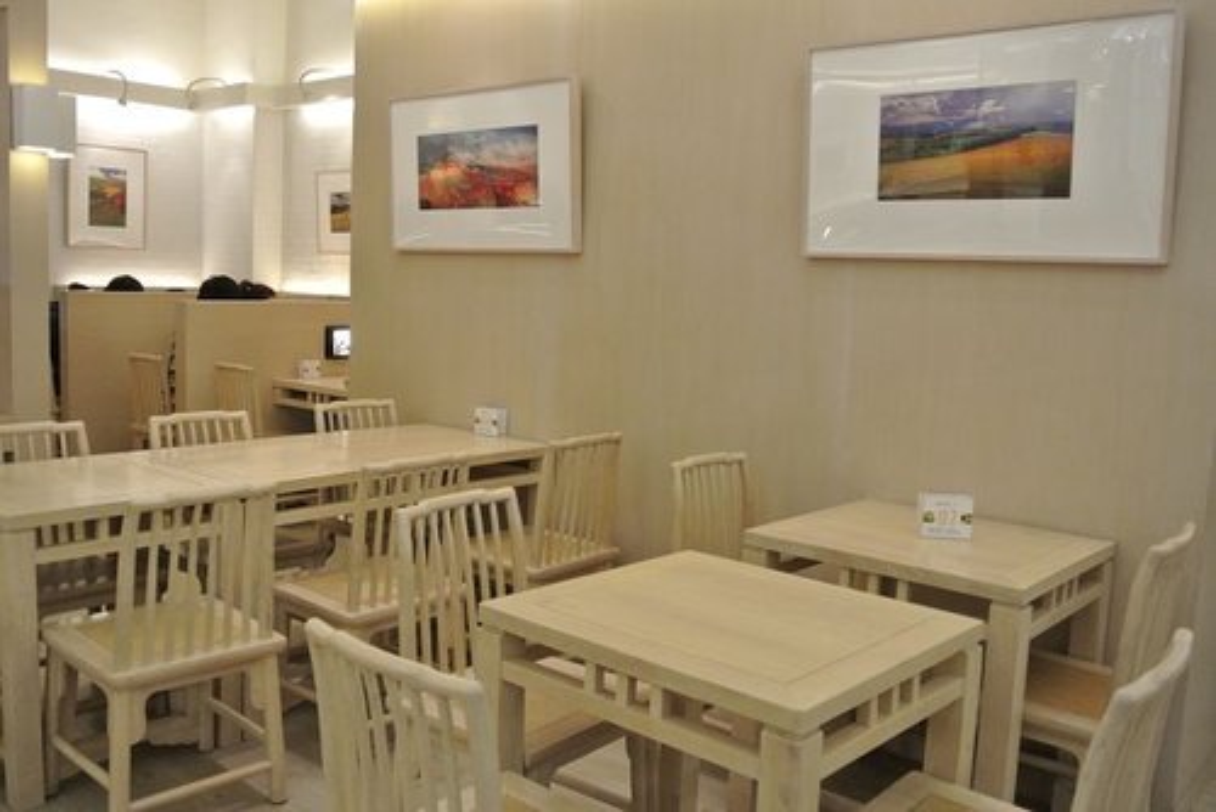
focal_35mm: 32
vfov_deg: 41.2
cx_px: 608
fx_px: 1081
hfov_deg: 58.7
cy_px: 406
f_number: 3.8
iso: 640
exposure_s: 1/60
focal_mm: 12.2
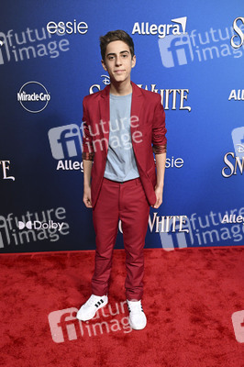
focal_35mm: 34
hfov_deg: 38.8
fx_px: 346
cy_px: 184
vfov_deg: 55.8
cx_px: 122
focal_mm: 34
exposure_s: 1/250
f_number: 4.5
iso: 3200
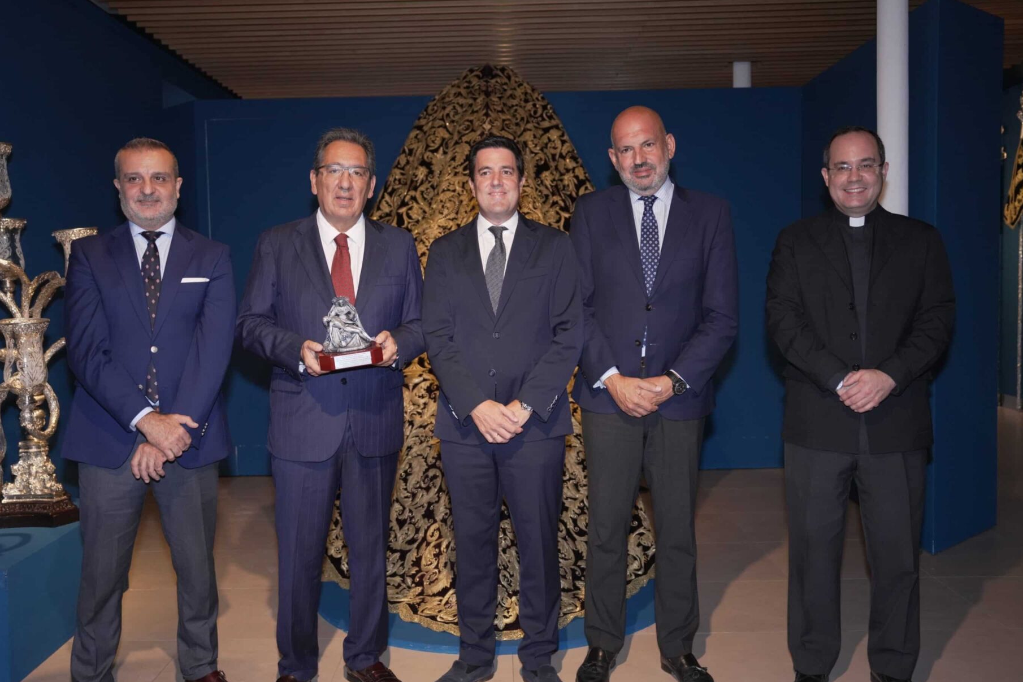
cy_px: 342
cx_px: 484
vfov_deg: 37.9
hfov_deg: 54.4
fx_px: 995
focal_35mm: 35
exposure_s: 1/250
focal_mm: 33
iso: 1000
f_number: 2.8
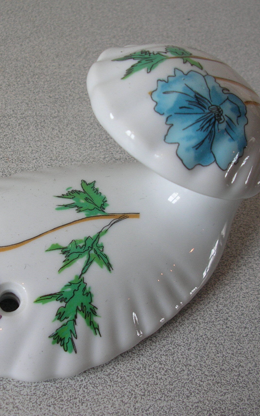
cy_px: 209
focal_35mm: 50
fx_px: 567
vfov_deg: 40.3
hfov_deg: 25.6
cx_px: 79
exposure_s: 1/13
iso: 50
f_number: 2.8
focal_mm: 5.8
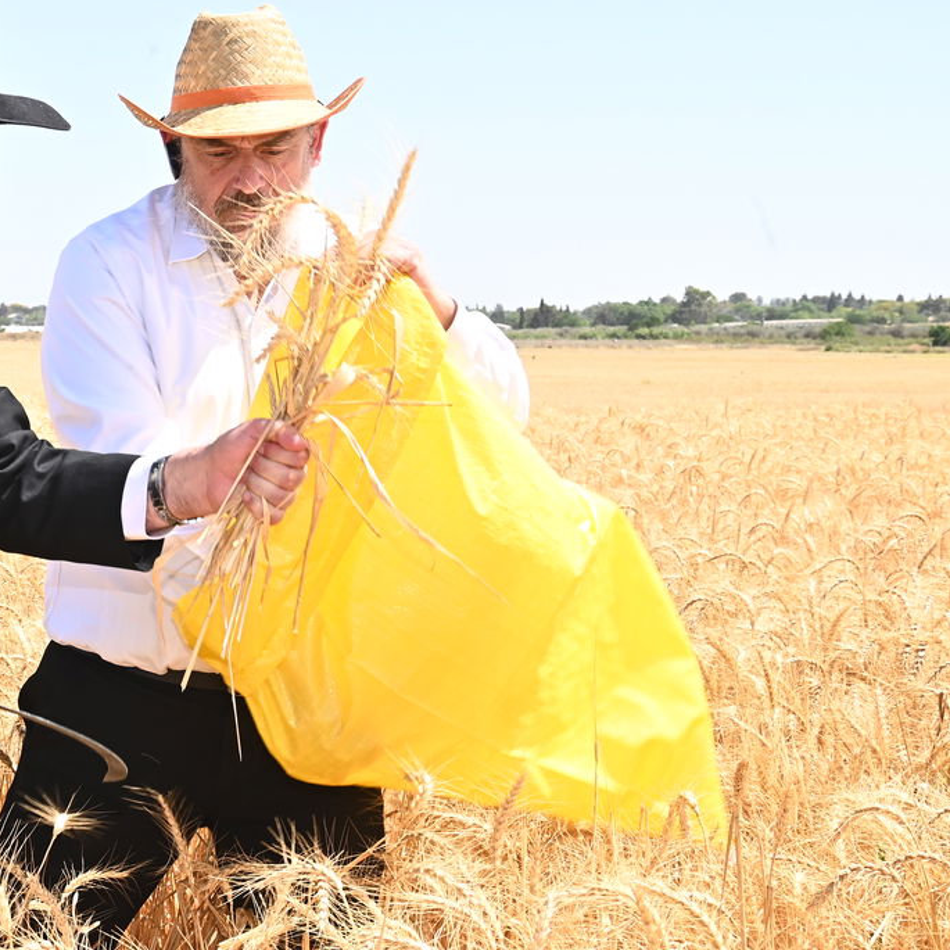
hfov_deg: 25.1
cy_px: 465
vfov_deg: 26.1
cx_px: 58
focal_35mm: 66
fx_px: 2049
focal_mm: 38
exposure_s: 1/200
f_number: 13
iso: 320
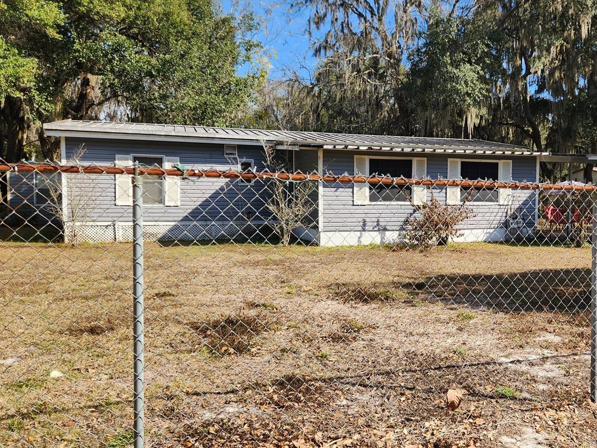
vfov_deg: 44.2
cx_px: 391
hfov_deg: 55.8
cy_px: 213
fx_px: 552
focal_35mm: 32
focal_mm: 5.4
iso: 20
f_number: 1.8
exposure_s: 1/929
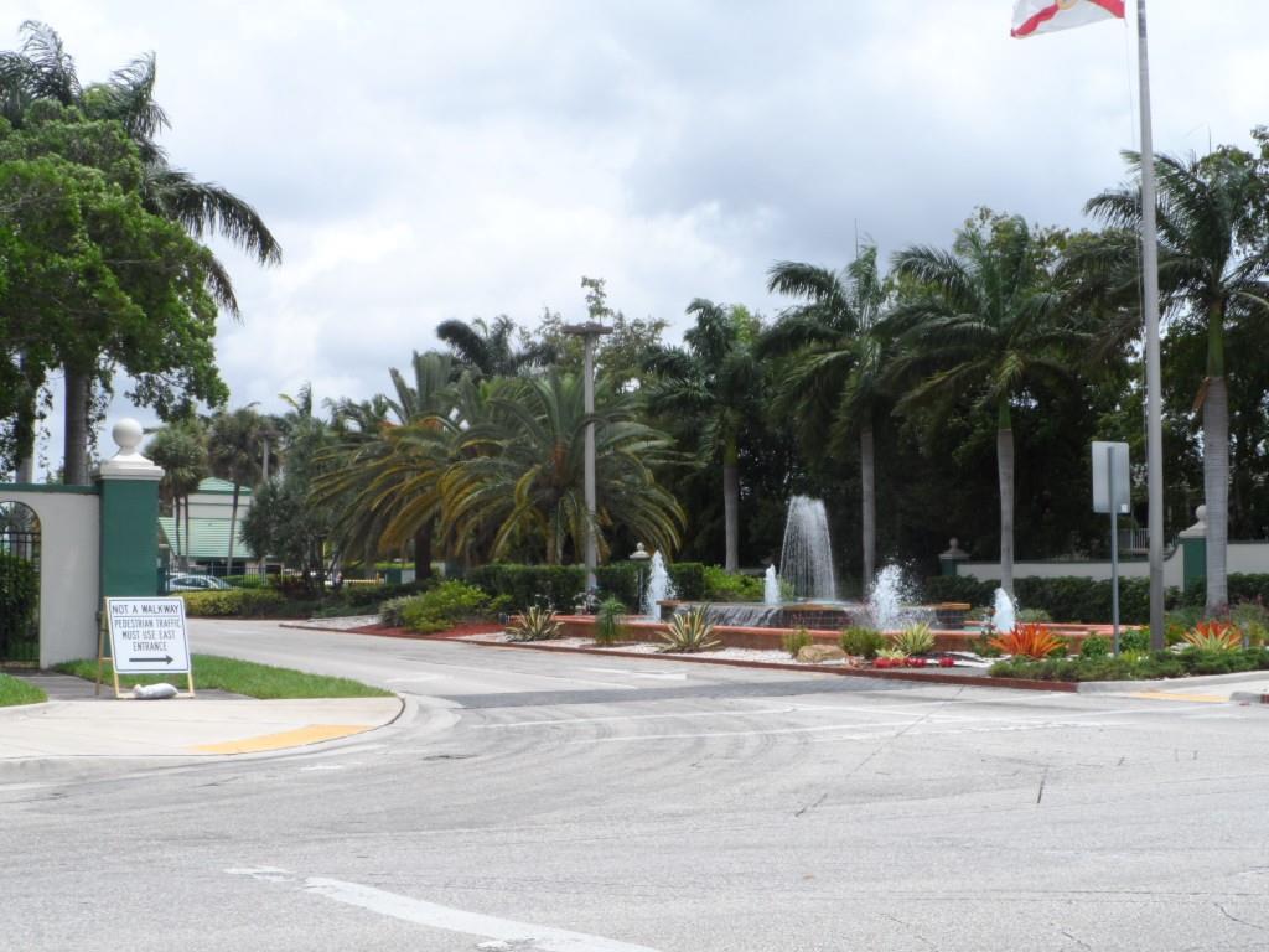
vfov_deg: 27.5
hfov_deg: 36.2
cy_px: 476
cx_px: 634
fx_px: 1943
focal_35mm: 53
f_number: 5.6
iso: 80
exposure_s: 1/350
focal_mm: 8.7
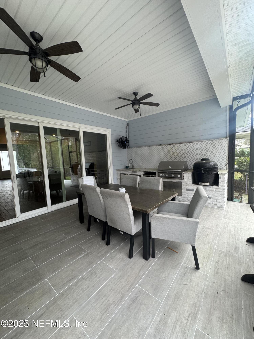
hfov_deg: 85.7
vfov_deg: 102.1
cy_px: 170
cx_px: 127
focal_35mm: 14
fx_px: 137
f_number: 2.2
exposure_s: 1/120
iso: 125
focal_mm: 2.22
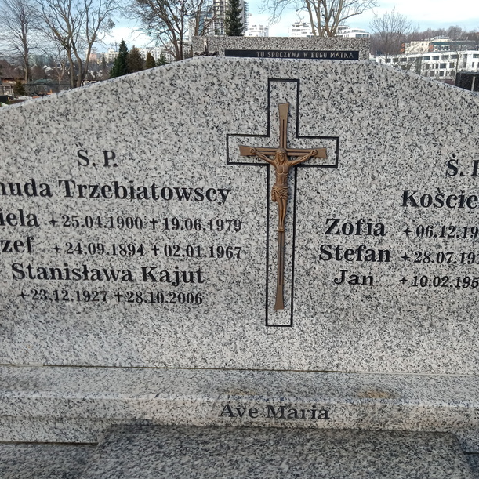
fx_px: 532
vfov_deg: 48.4
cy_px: 242
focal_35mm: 34
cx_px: 284
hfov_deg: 48.2
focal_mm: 3.37
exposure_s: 1/235
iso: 102
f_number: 2.2
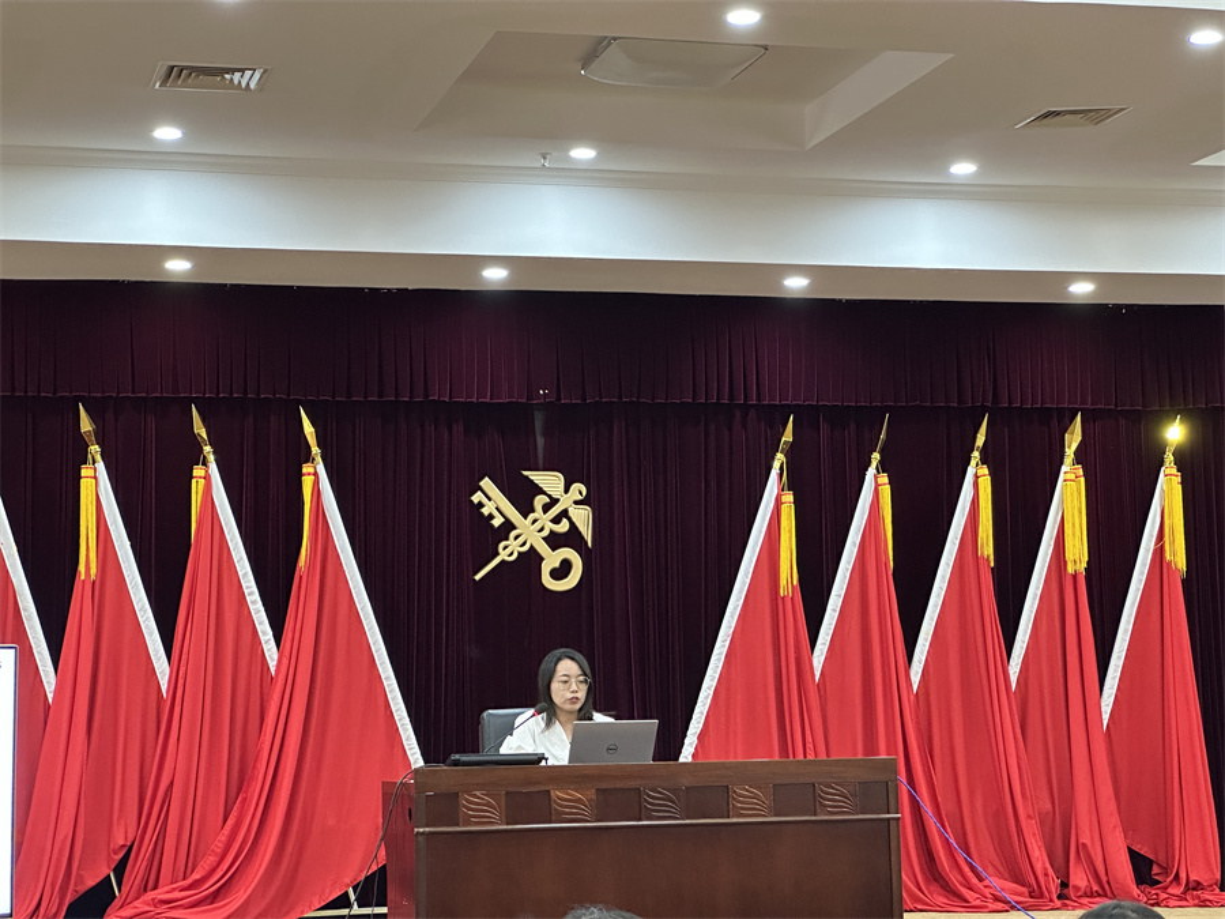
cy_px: 460
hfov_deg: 25.3
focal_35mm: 77
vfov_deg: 19.1
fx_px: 2725
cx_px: 612
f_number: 2.8
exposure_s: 1/34
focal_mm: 9
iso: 500
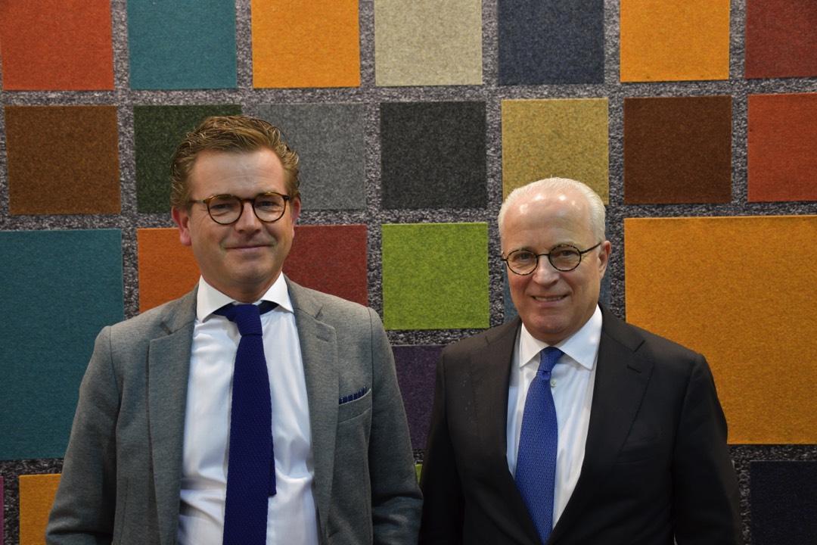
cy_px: 272
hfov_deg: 48.5
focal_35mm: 40
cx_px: 408
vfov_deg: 33.4
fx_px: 908
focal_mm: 27
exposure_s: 1/250
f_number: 4
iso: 720
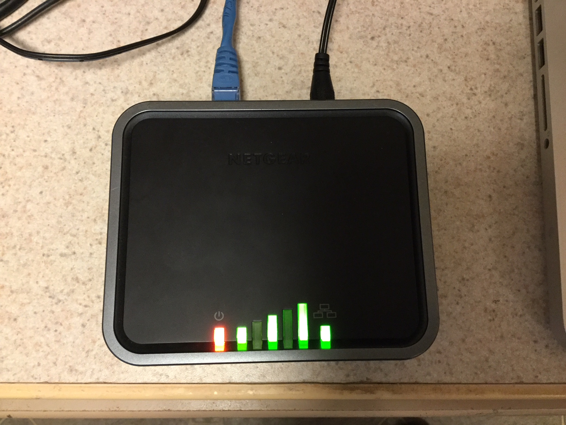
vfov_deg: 45.4
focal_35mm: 31
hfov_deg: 58.4
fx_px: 507
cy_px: 212
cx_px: 283
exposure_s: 1/17
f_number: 2.4
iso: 200
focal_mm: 3.3
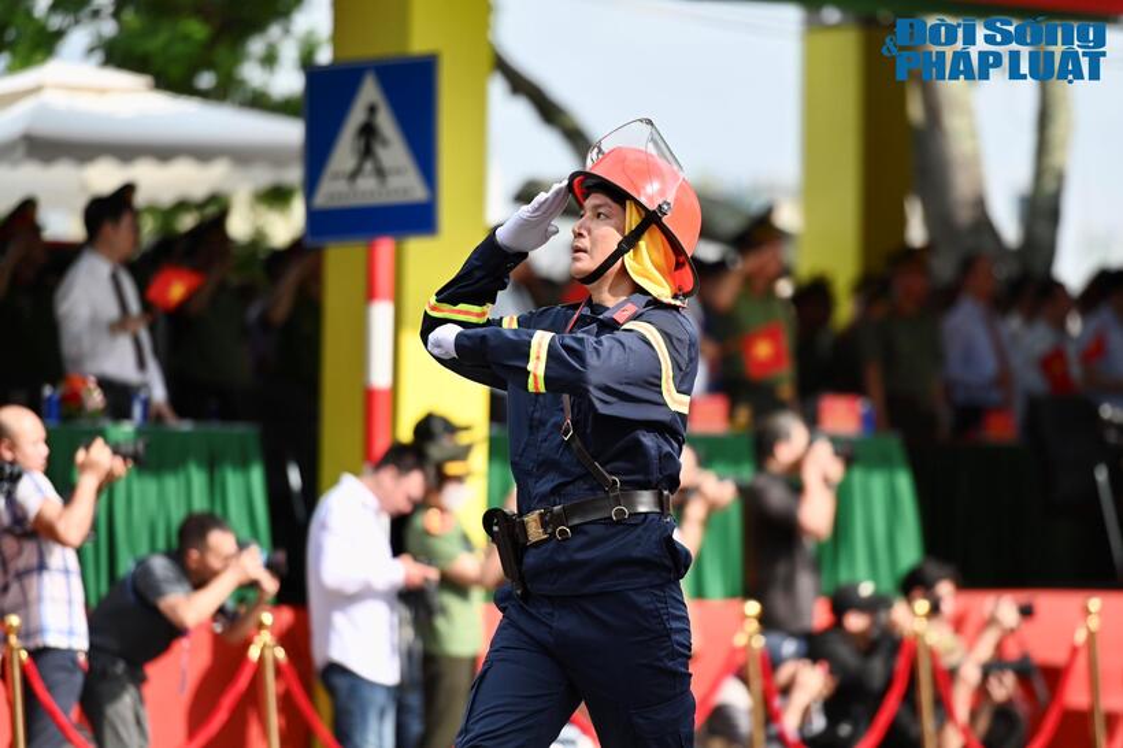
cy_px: 374
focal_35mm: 200
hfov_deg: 10.3
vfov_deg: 6.9
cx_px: 562
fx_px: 6236
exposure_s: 1/4000
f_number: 2.8
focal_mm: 200
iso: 500
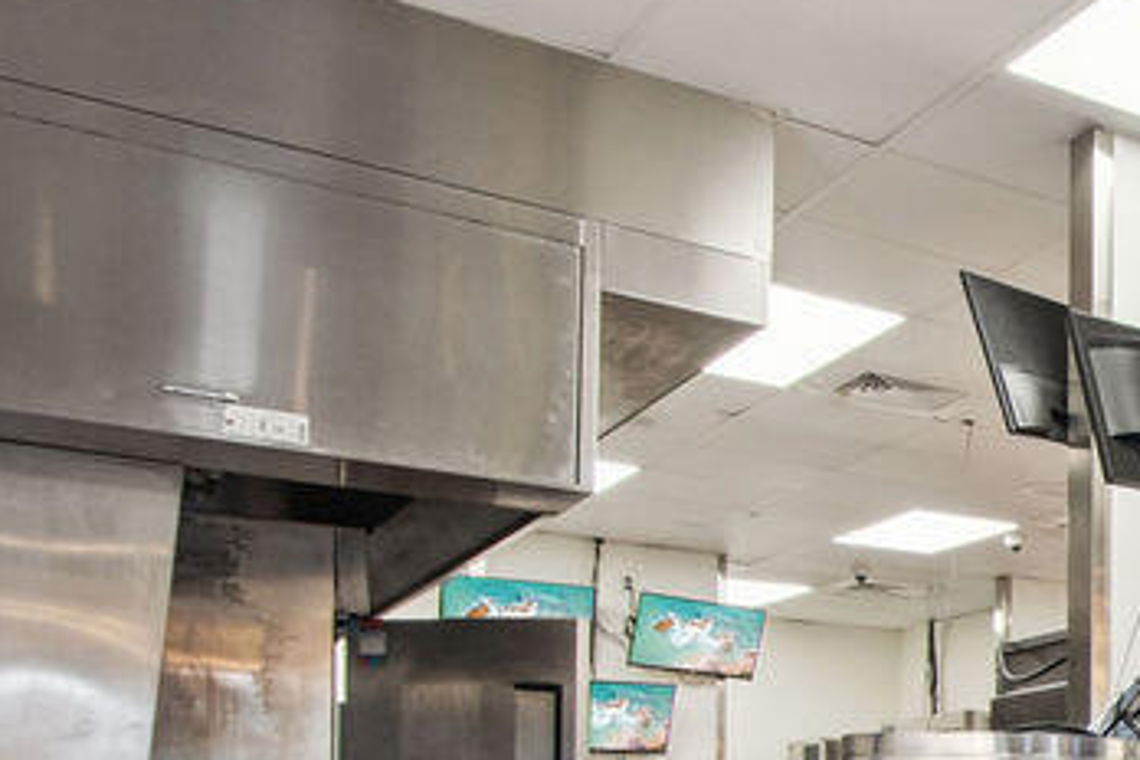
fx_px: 1583
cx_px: 1615
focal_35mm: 50
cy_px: 857
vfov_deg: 24.9
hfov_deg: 28.9
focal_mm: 17
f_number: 8
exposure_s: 1/20
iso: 800
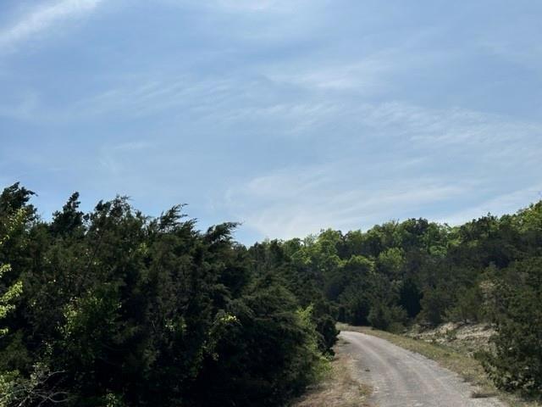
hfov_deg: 39.7
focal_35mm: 48
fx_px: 752
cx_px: 271
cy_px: 204
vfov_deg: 30.3
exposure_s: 1/12048
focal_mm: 6.86
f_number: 1.78
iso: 64
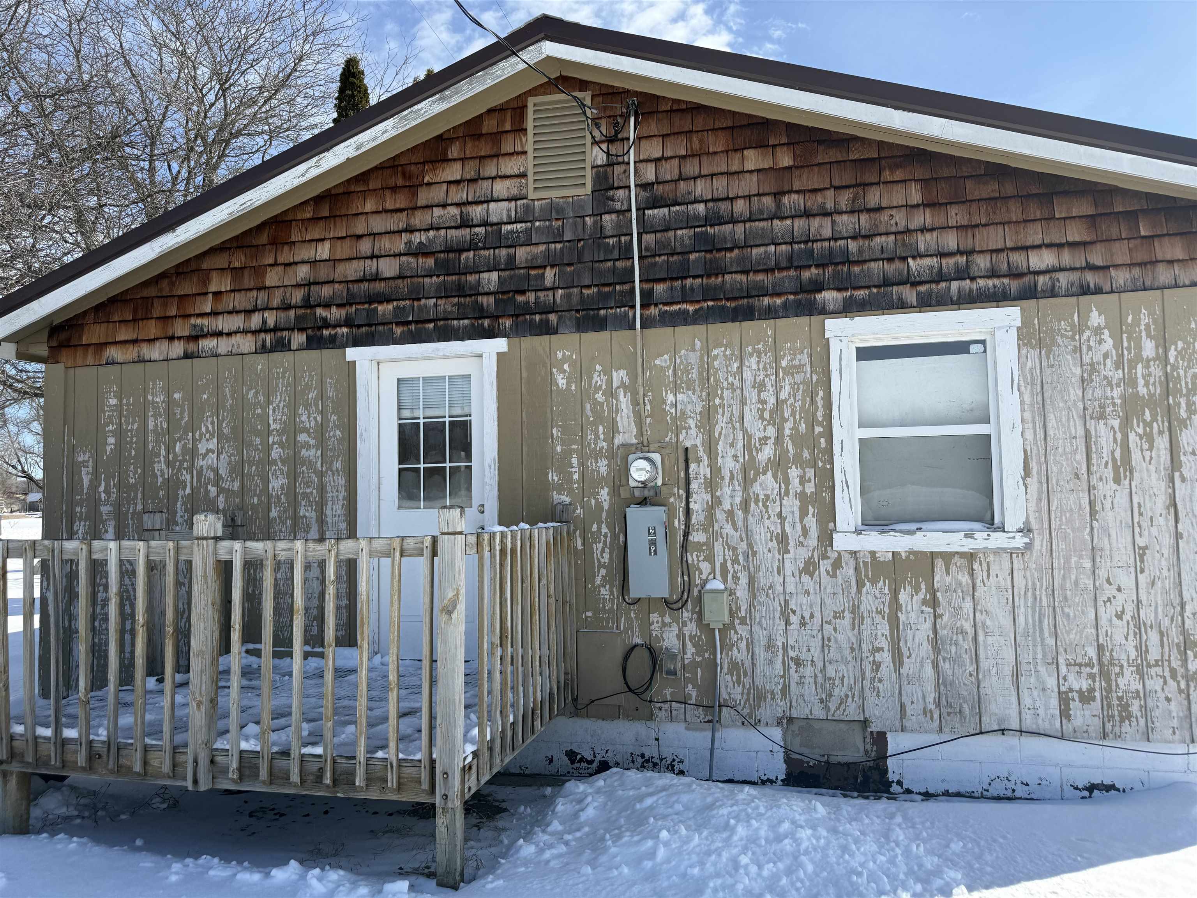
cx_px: 598
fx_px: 830
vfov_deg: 56.8
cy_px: 449
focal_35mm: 24
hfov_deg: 71.6
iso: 100
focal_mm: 6.76
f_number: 1.78
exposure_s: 1/5319
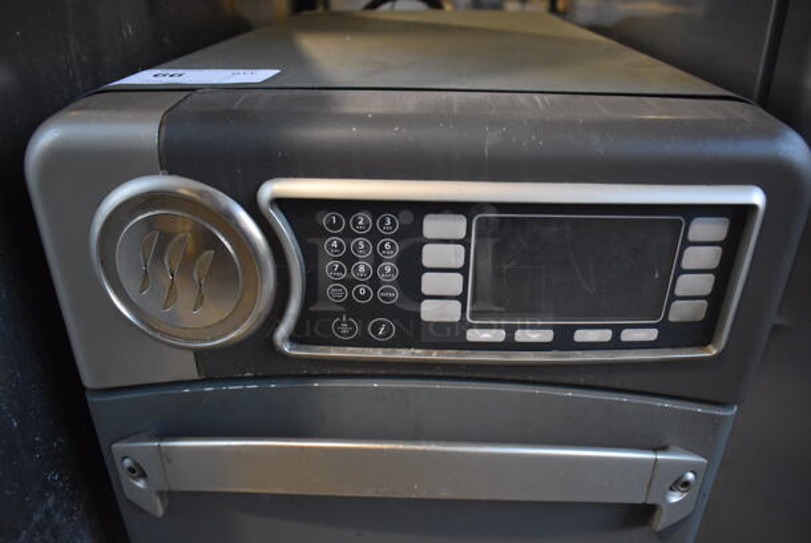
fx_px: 609
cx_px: 406
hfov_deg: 67.3
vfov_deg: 48.0
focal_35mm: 27
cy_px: 272
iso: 2000
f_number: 3.5
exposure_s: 1/125
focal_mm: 18
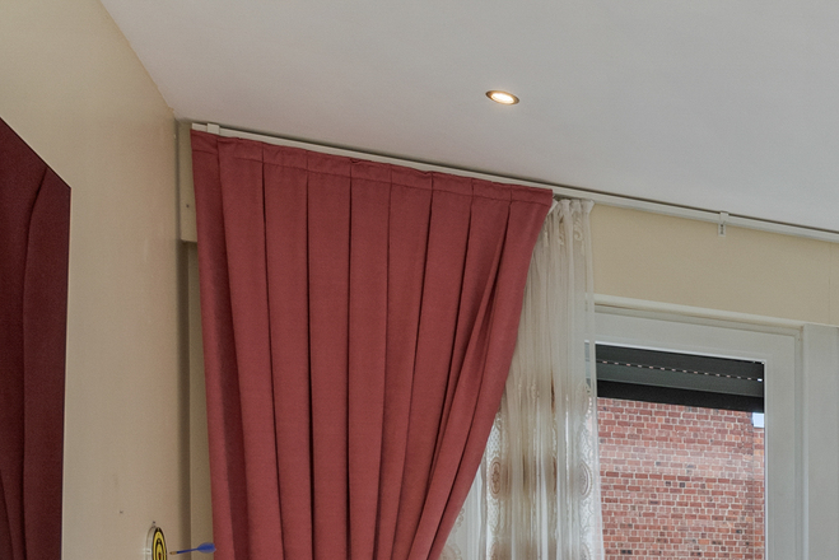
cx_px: 1234
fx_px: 1189
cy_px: 655
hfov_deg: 27.7
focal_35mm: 51
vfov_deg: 24.3
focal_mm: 14
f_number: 8
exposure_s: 1/25
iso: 250
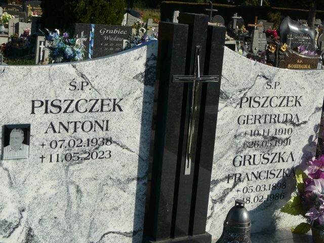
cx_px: 162
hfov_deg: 29.8
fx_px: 608
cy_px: 122
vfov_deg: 22.6
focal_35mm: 65
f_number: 6.3
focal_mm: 9.7
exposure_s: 1/400
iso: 80
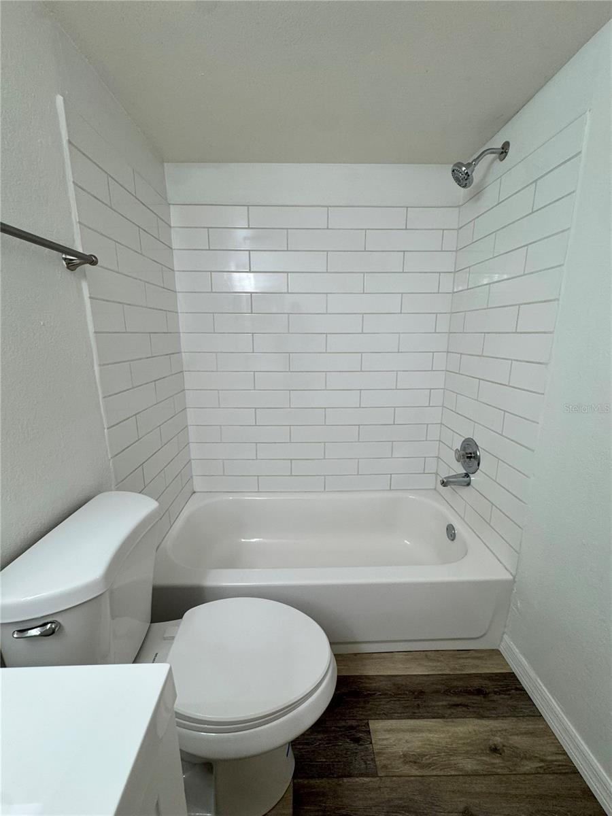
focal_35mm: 14
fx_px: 330
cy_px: 408
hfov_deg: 85.7
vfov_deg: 102.1
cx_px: 306
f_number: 2.2
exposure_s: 1/120
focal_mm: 2.22
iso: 160
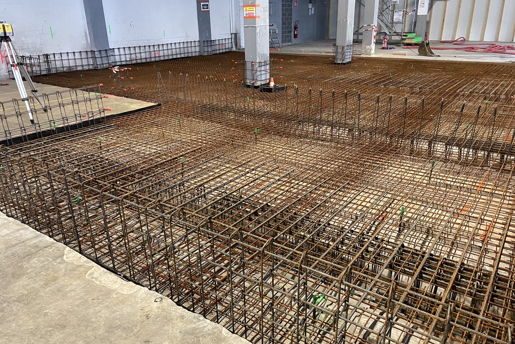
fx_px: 401
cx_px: 262
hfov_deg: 65.5
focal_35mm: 28
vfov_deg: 46.4
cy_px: 174
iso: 400
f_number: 1.6
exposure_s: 1/50
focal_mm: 4.2
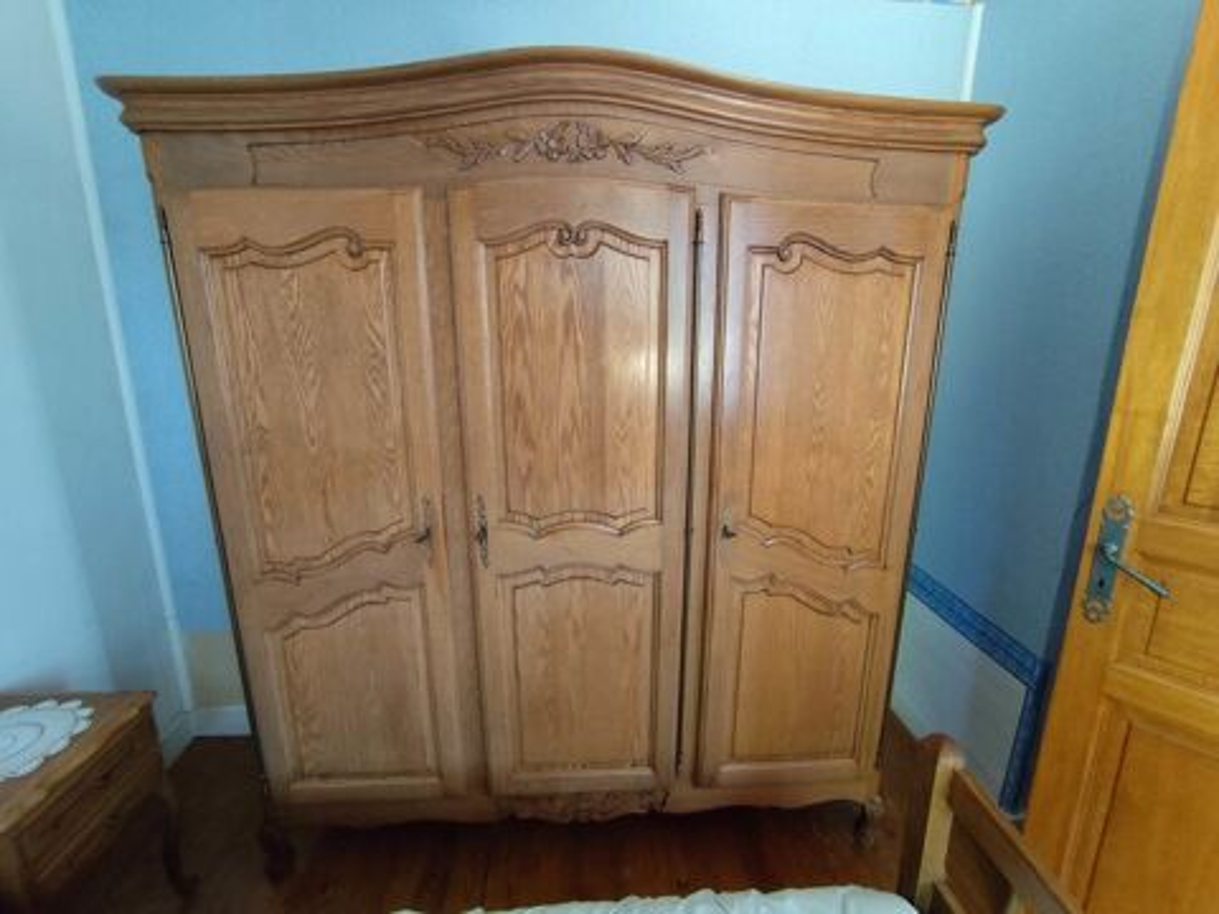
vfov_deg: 78.1
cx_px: 610
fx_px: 563
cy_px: 457
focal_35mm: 16
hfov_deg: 94.5
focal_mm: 1.65
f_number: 2.2
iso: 640
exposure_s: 1/33.3
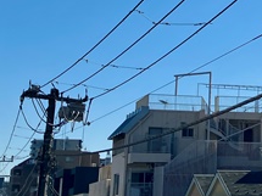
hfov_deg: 18.7
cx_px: 324
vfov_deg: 14.6
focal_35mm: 99
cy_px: -6
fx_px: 749
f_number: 1.8
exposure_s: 1/4878
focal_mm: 3.99
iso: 32
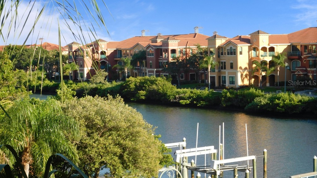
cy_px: 83
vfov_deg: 15.5
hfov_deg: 27.2
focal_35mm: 78
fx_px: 656
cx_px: 158
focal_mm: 12.6
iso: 125
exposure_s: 1/400
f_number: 4.3
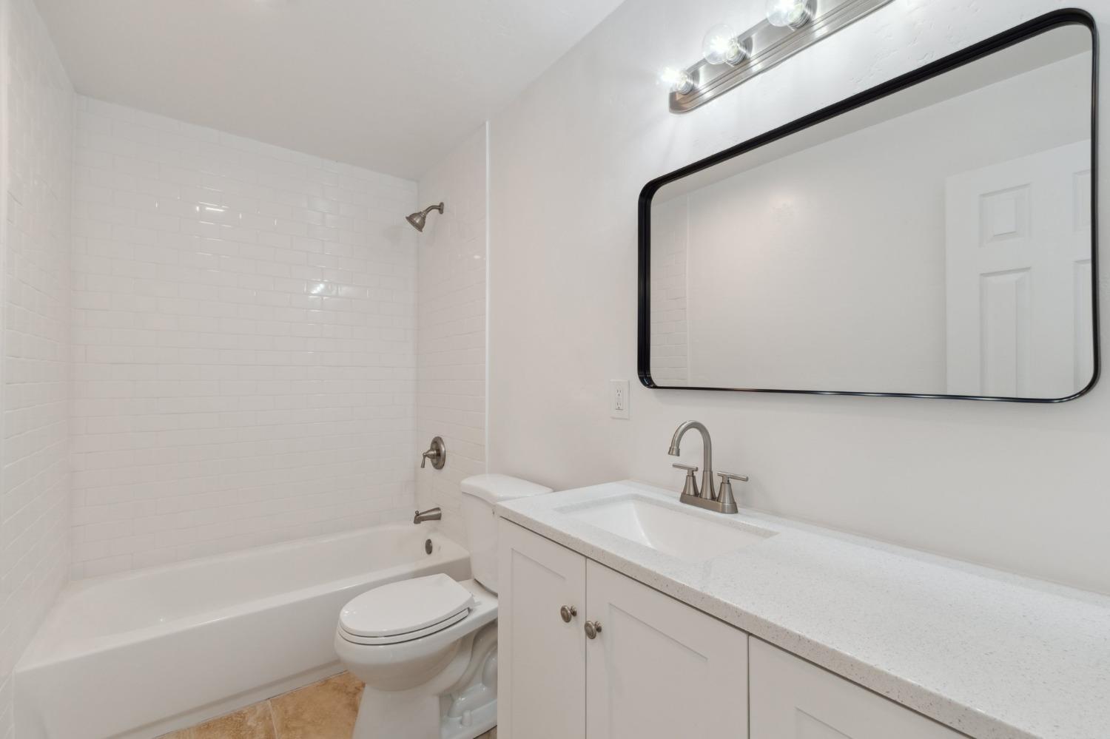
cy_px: 370
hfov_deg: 100.4
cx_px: 555
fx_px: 462
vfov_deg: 77.3
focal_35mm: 15
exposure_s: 1/13
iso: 100
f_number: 8
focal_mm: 10
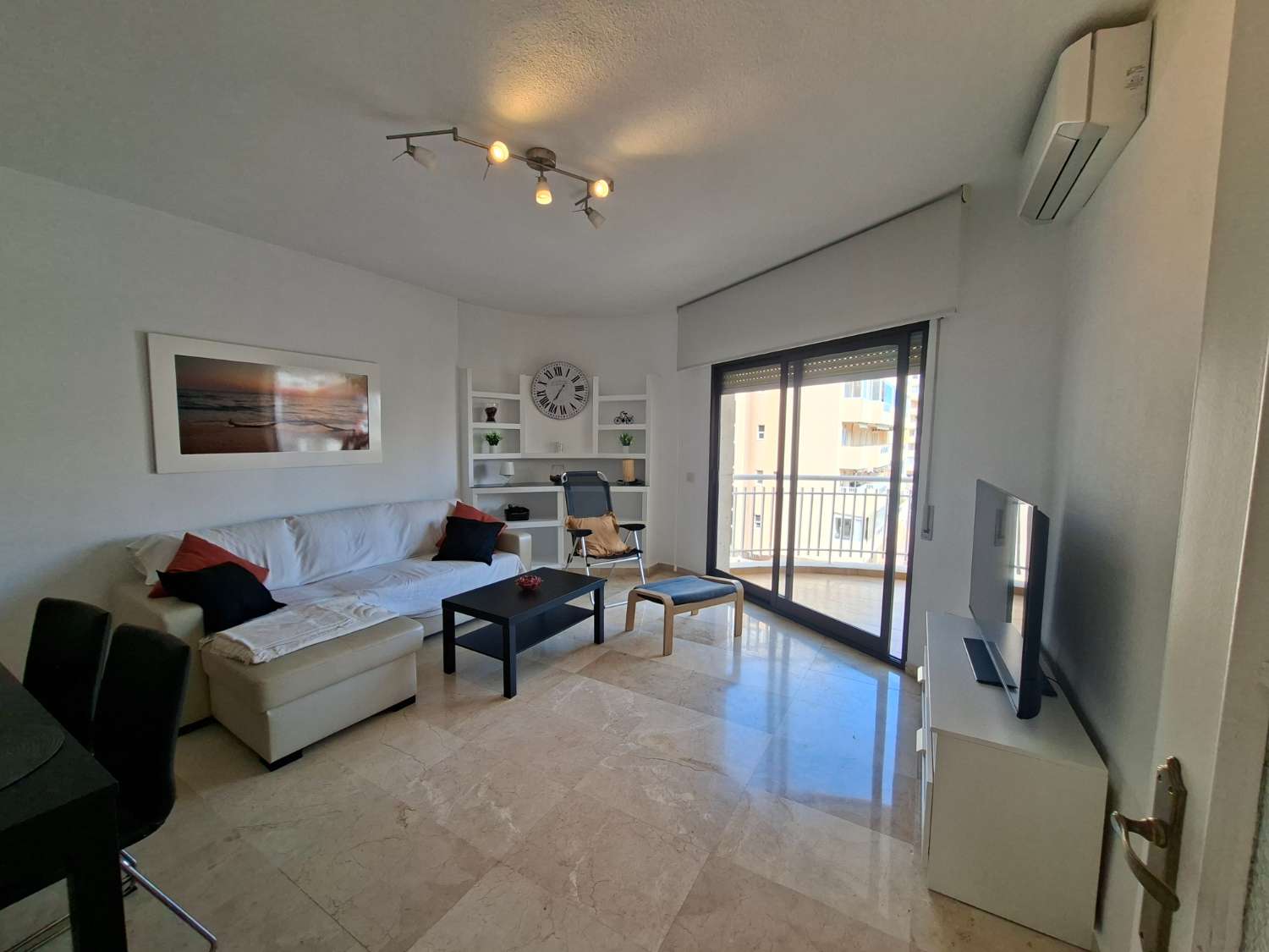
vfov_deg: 89.9
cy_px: 476
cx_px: 634
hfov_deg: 106.2
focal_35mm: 13
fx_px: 477
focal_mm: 1.74
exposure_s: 1/120
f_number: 2.2
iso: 40
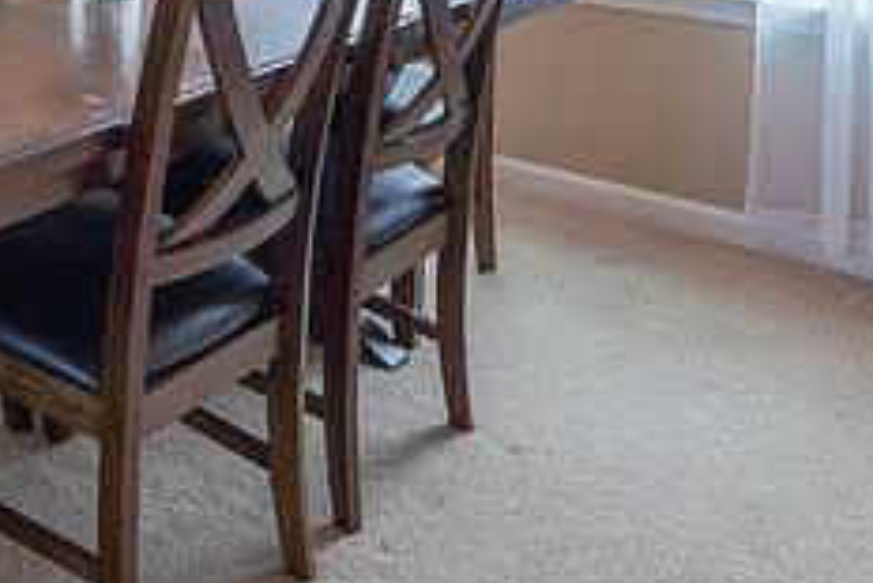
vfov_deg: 21.3
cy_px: -307
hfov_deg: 33.6
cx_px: -38
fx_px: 1286
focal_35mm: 53
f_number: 4
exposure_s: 1/30
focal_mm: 12
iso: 100
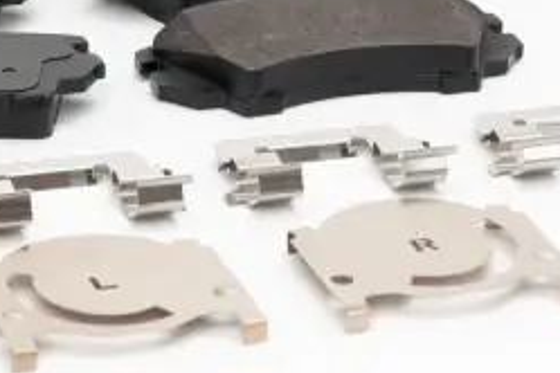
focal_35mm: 217
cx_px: 173
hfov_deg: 9.5
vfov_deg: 6.3
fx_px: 3375
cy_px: -4
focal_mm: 60
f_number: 11
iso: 100
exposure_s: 1/200
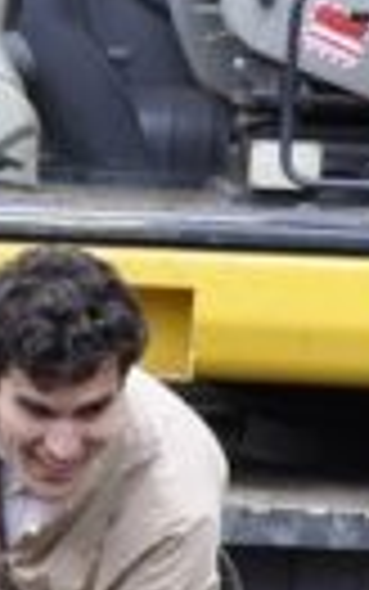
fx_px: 3086
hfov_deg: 6.5
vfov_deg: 10.8
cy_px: 581
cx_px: -544
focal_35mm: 192
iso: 320
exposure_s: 1/50
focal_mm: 22
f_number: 6.3
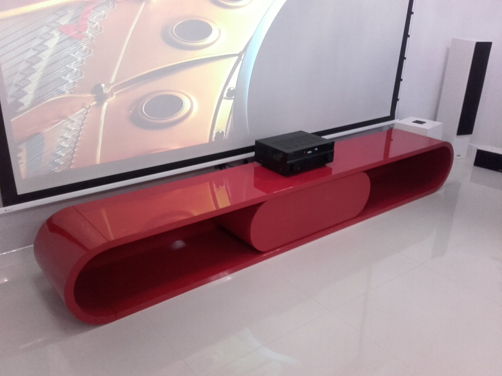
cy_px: 188
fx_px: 450
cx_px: 251
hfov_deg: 58.4
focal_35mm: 31
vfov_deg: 45.4
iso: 230
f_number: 2.2
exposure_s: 1/8
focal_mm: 3.31
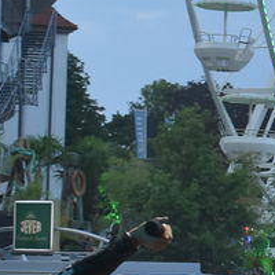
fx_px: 1834
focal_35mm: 204
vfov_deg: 8.6
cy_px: 162
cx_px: 601
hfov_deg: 8.1
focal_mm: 20
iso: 400
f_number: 5.6
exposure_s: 1/125
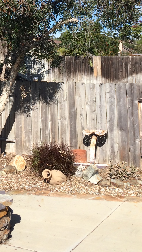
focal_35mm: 65
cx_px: 1
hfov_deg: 18.1
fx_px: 435
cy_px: 32
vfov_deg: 31.1
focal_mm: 4.15
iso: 32
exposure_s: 1/2283
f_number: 2.2
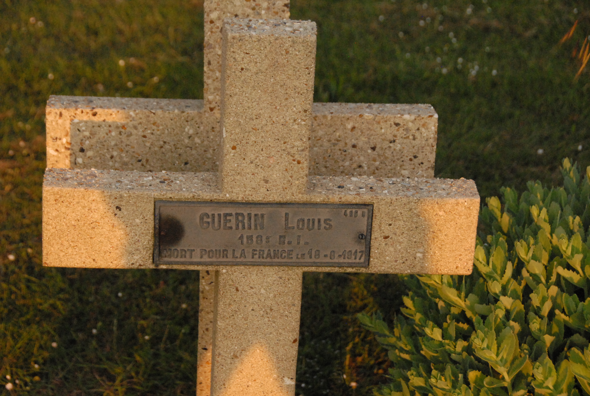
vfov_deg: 14.1
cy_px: 198
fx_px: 1601
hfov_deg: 20.9
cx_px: 295
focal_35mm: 98
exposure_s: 1/1250
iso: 1600
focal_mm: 65
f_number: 7.1
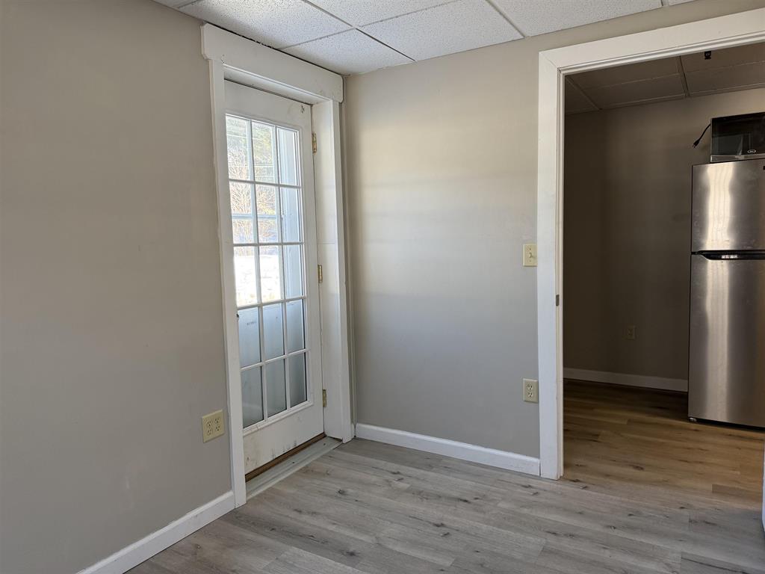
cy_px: 287
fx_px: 530
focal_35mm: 24
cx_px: 382
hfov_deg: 71.6
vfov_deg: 56.8
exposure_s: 1/149
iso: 160
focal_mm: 6.76
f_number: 1.78
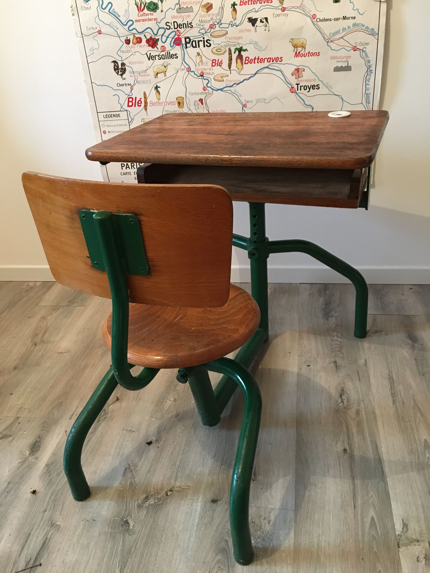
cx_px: 215
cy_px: 286
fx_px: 480
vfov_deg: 61.7
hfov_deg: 48.2
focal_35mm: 29
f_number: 2.2
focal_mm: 4.15
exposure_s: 1/17
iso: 200
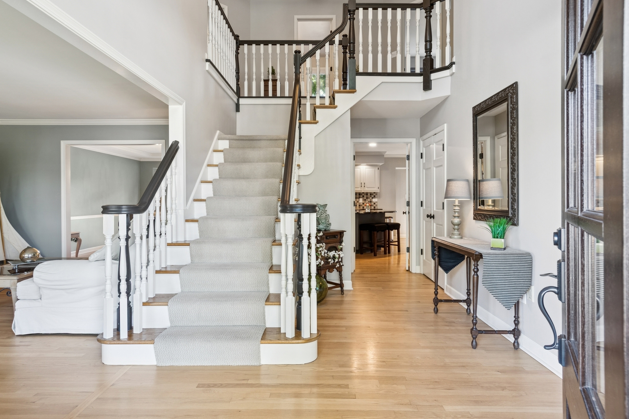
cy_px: 204
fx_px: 332
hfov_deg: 86.9
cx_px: 301
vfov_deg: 64.5
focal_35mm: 19
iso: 250
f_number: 8
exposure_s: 1/10
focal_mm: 12
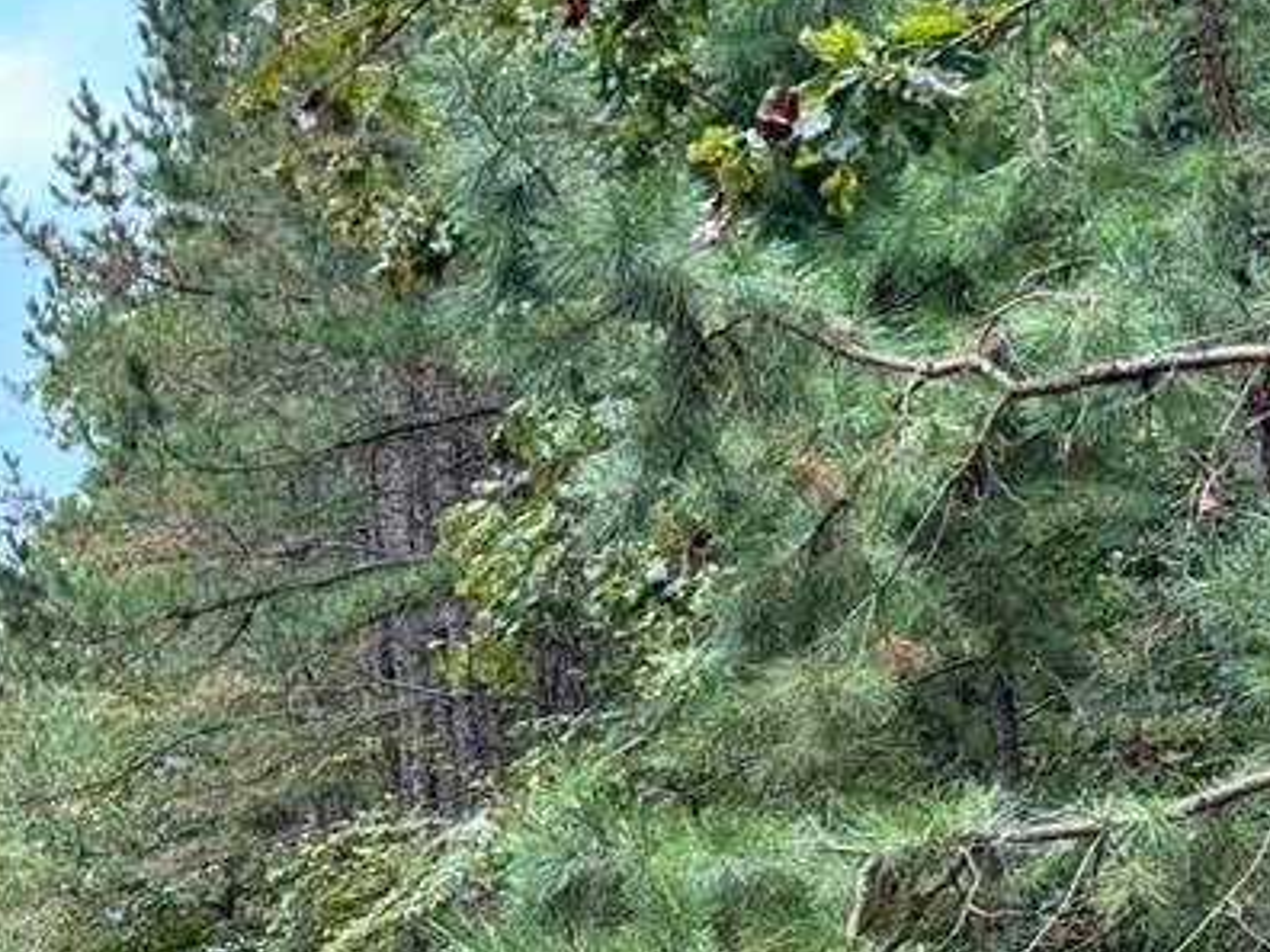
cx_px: 74
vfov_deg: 11.9
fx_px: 4549
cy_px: 805
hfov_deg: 15.7
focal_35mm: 124
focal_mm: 6.76
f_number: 1.78
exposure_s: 1/320
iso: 64
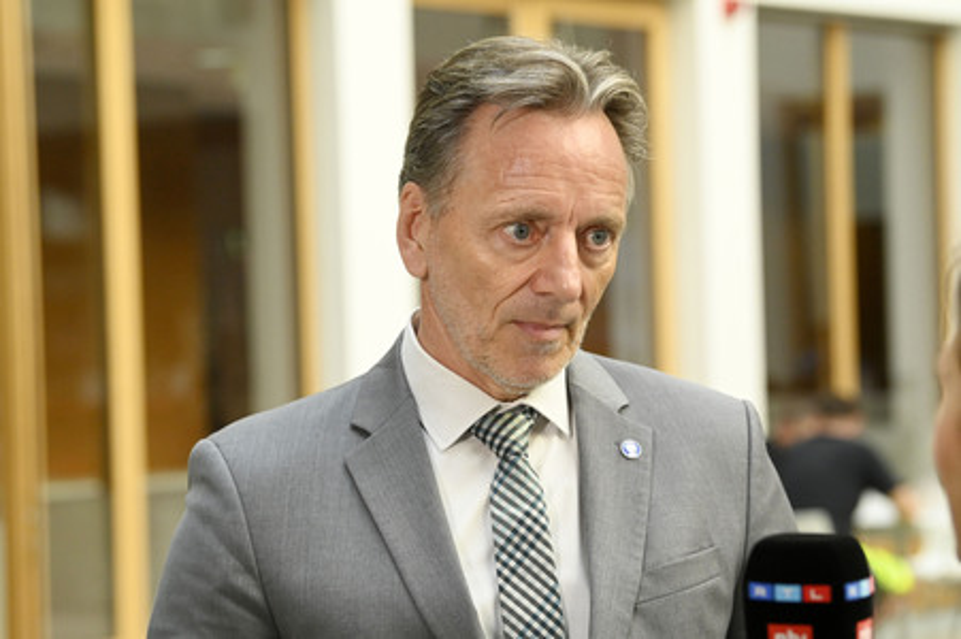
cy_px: 320
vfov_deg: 12.4
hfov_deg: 18.6
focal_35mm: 110
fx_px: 2934
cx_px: 480
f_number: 5.6
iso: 4000
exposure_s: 1/800
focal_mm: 110
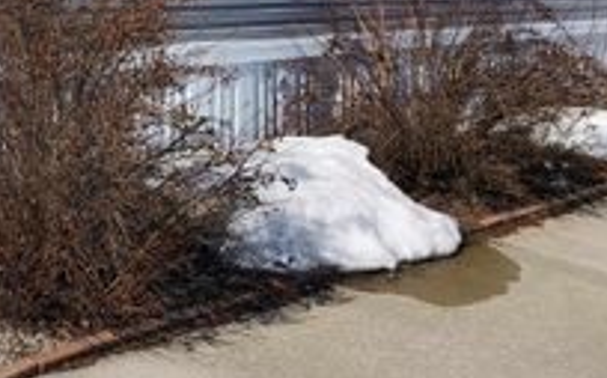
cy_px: -100
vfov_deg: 18.7
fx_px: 1074
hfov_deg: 29.5
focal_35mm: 65
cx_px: 3
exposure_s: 1/2999
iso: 50
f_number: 2
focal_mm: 4.6
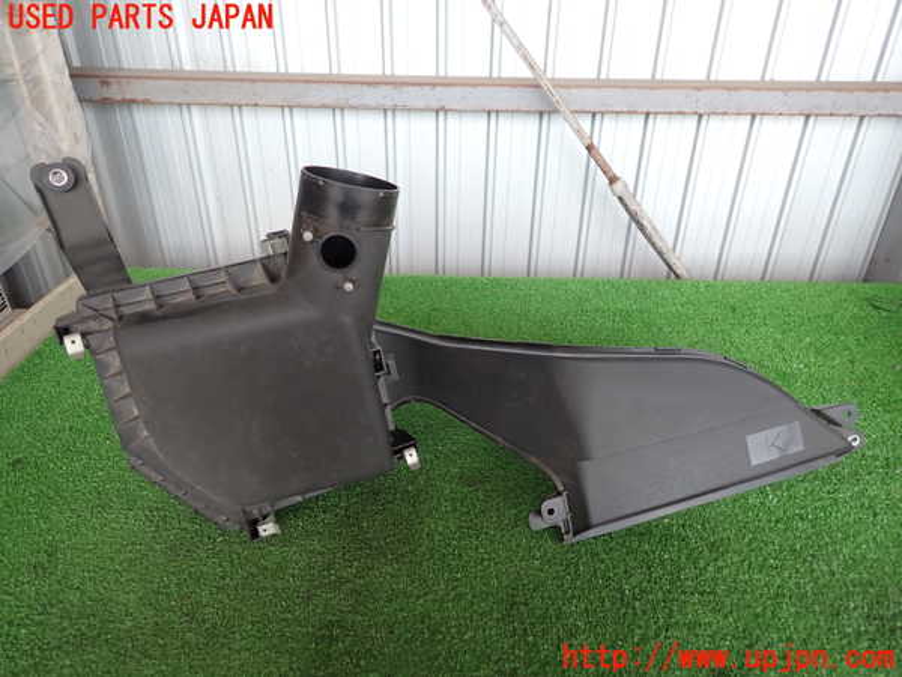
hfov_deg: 69.4
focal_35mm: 25
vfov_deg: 54.9
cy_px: 338
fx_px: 651
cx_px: 451
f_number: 2
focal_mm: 4.5
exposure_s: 1/100
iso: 100
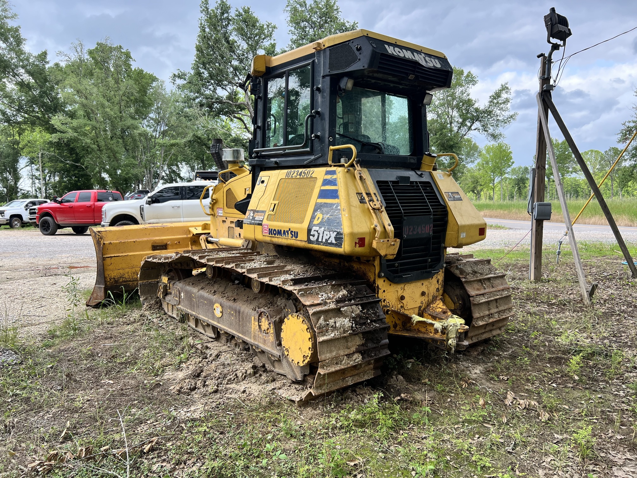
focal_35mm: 26
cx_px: 318
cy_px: 239
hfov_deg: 67.3
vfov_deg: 53.1
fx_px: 478
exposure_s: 1/780
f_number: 1.5
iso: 50
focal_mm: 5.7
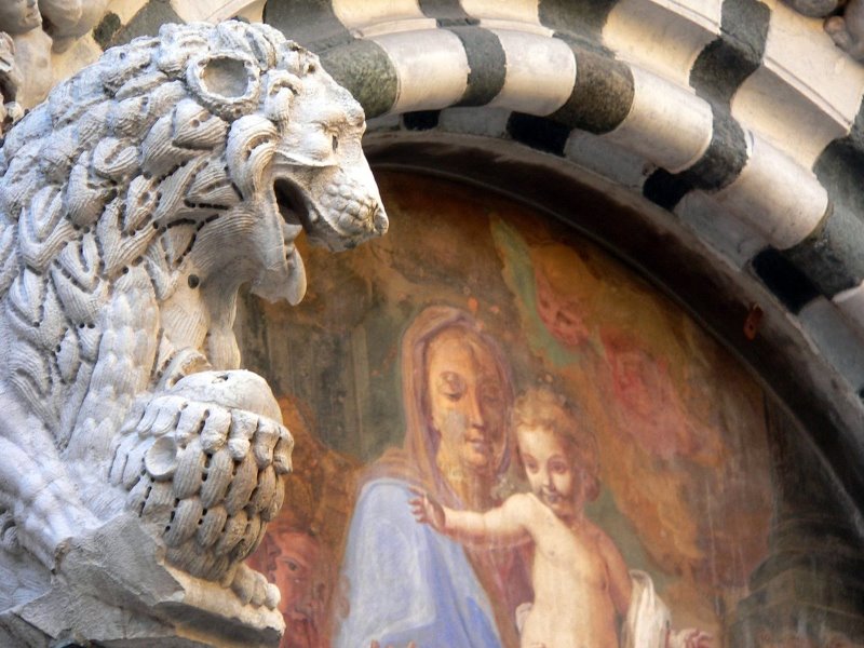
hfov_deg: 6.3
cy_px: 324
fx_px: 7812
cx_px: 432
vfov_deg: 4.7
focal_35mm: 313
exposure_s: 1/80
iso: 80
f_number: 2.8
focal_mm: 52.1
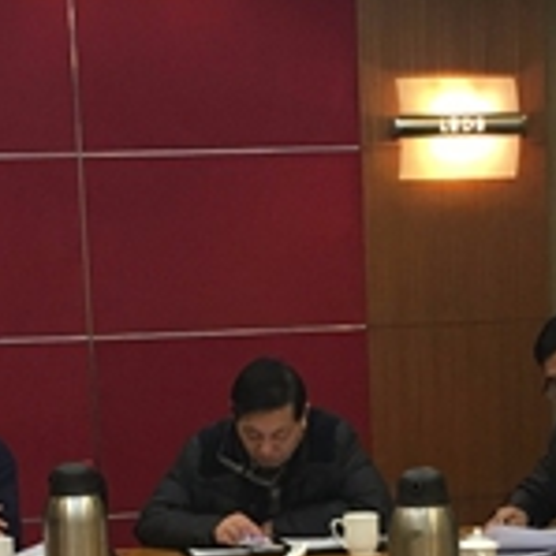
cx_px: 347
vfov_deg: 16.5
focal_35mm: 103
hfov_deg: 16.9
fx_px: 1872
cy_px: 567
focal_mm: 4.15
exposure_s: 1/33
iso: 200
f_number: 2.2
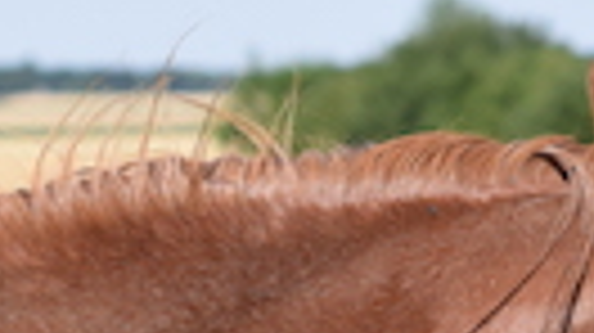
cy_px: 637
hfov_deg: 7.2
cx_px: 428
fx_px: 4690
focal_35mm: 298
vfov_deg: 4.0
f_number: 4
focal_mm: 50
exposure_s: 1/3000
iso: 320
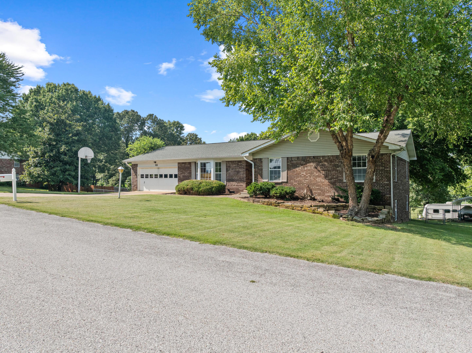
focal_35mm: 24
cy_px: 176
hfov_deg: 71.6
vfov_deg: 56.8
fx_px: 327
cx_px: 236
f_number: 2.8
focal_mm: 12.29
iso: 130
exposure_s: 1/1000
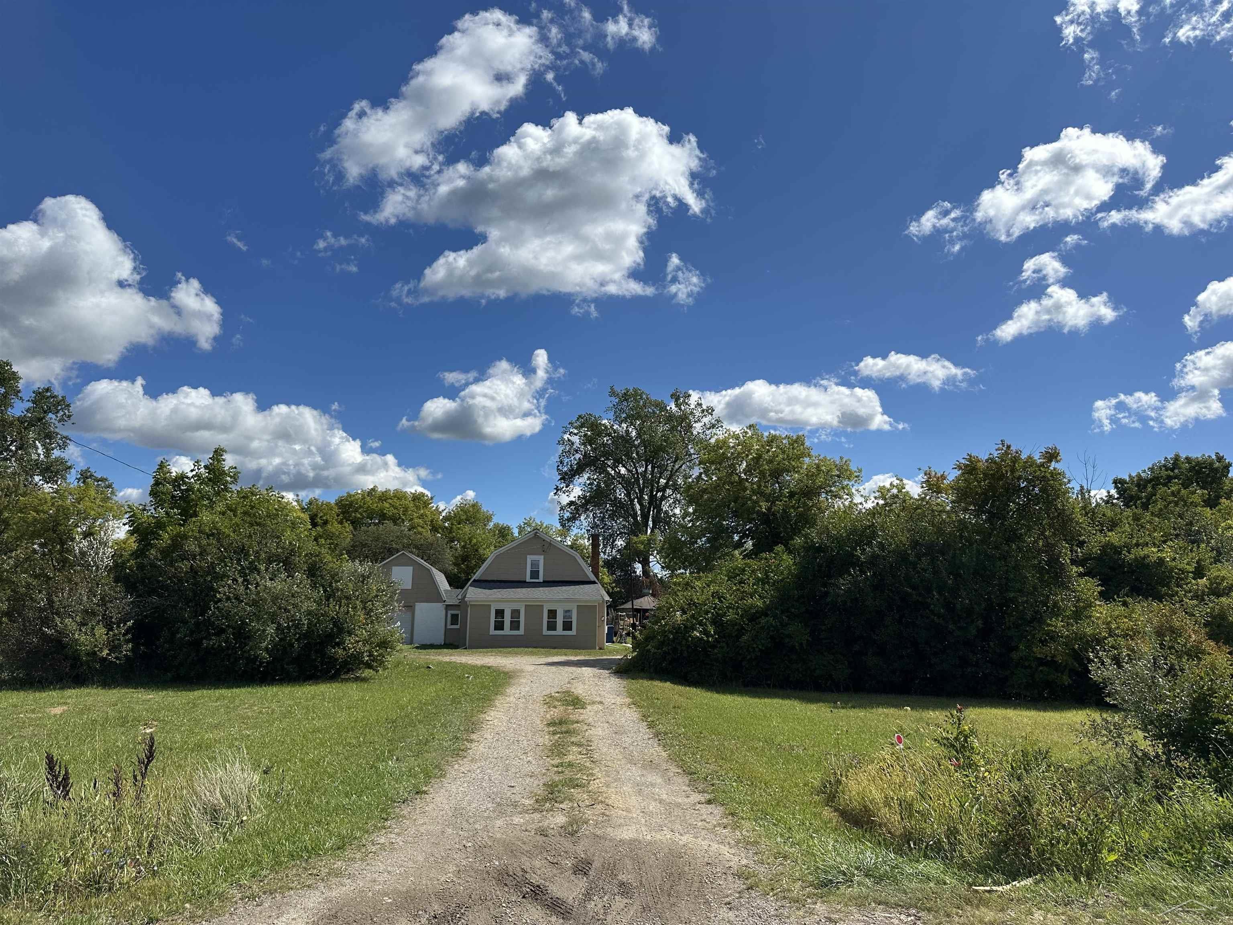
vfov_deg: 56.8
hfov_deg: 71.6
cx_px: 616
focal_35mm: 24
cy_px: 462
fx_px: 855
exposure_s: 1/7576
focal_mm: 6.86
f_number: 1.78
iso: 80
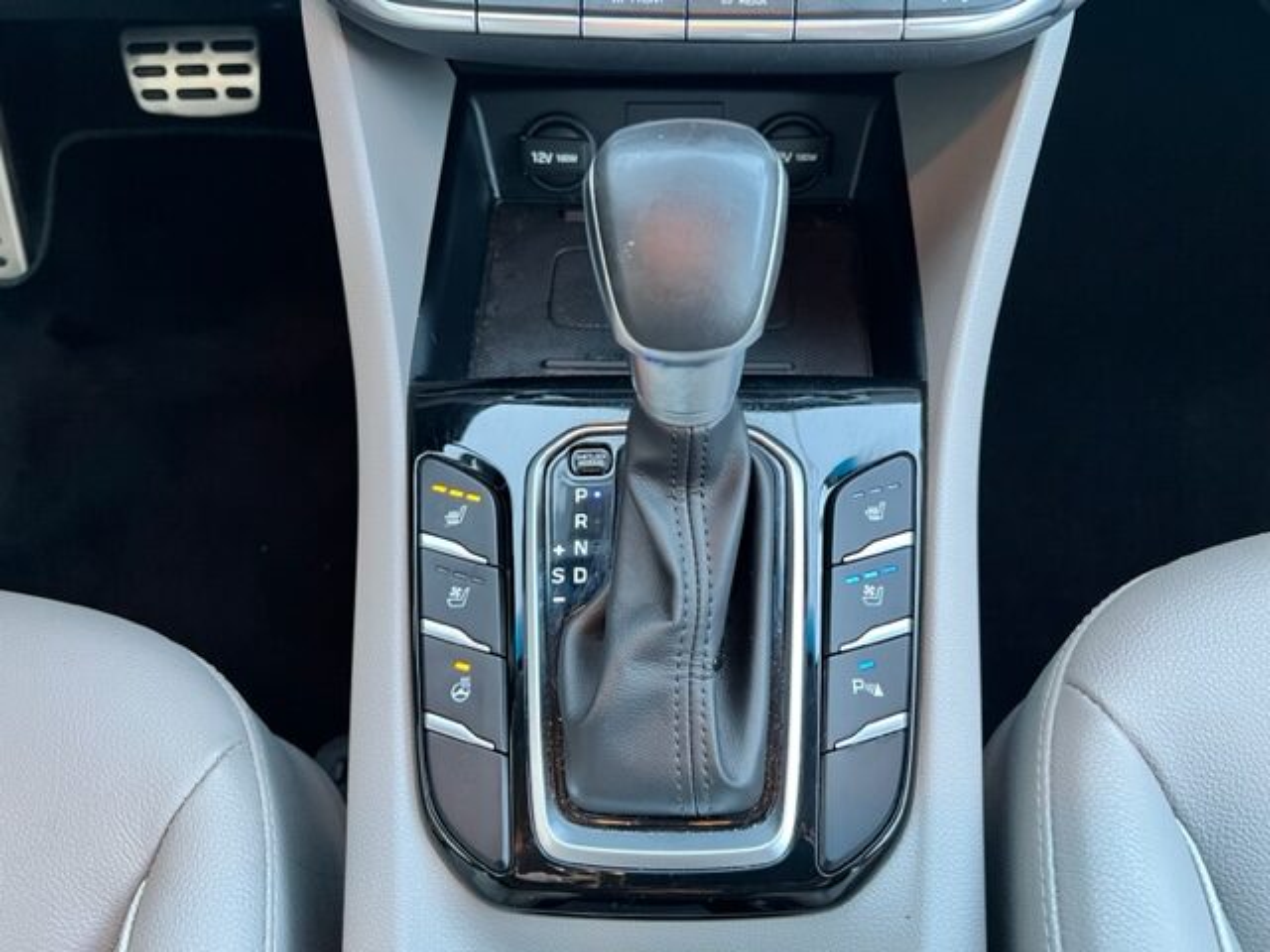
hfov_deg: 67.3
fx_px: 954
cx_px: 635
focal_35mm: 26
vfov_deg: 53.1
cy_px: 476
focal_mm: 5.7
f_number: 1.5
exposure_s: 1/60
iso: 320
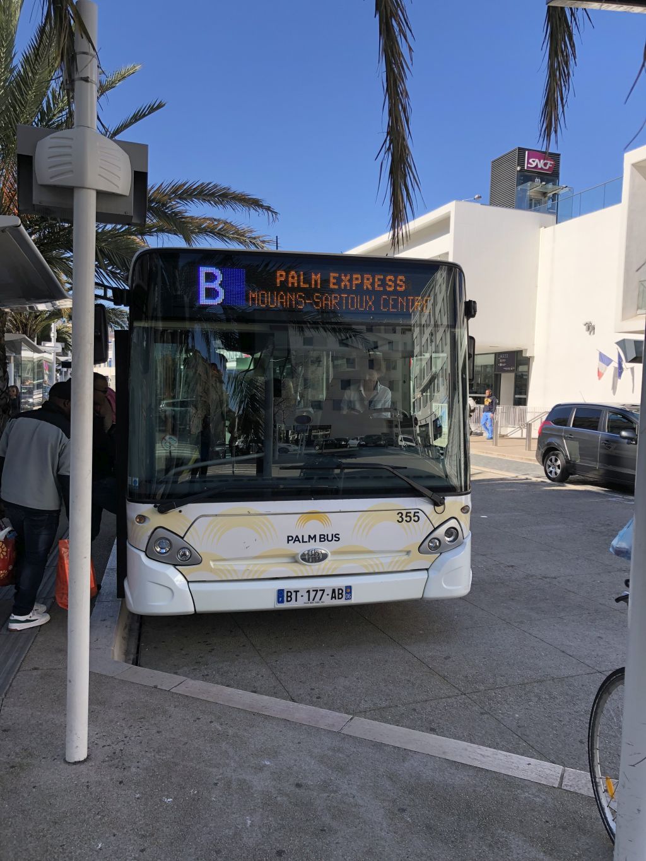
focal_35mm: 28
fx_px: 697
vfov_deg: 63.4
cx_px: 323
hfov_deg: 49.8
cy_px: 430
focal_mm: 4
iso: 20
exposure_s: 1/906
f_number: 1.8
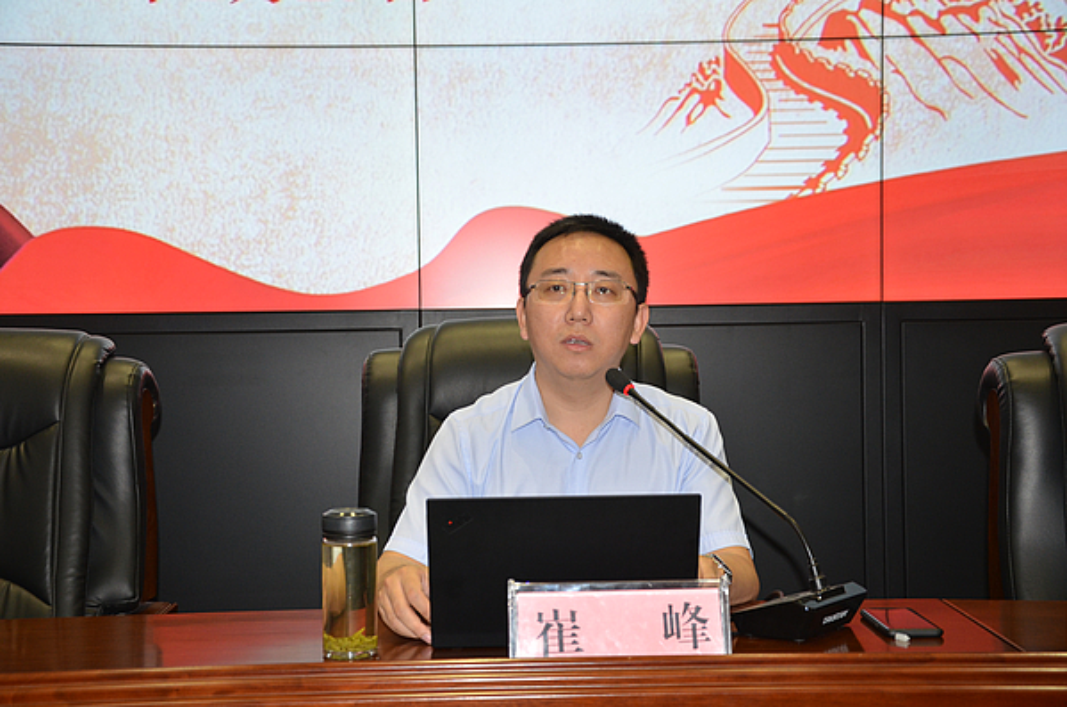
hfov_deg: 33.5
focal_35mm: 60
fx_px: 1775
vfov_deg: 22.5
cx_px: 534
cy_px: 354
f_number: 4.5
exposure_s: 1/60
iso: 500
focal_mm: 40
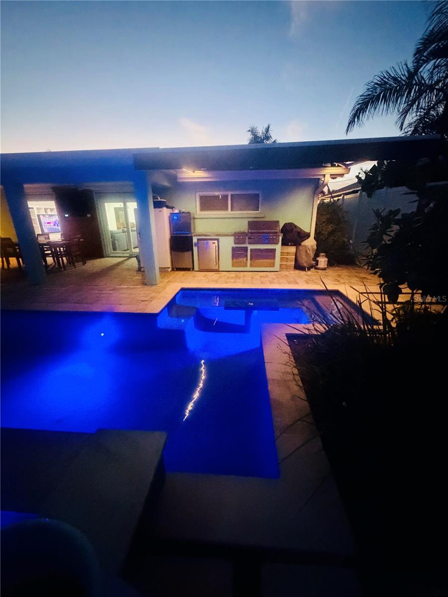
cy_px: 298
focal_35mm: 14
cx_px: 224
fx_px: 242
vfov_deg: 102.1
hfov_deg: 85.7
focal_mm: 2.22
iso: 1600
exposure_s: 1/38
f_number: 2.2
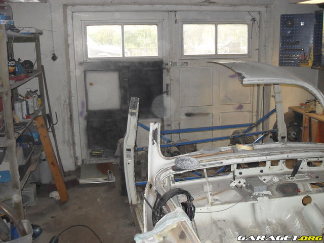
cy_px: 122
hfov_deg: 52.6
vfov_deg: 40.7
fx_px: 328
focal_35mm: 35
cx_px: 162
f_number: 2.8
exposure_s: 1/45
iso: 200
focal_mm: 6.2
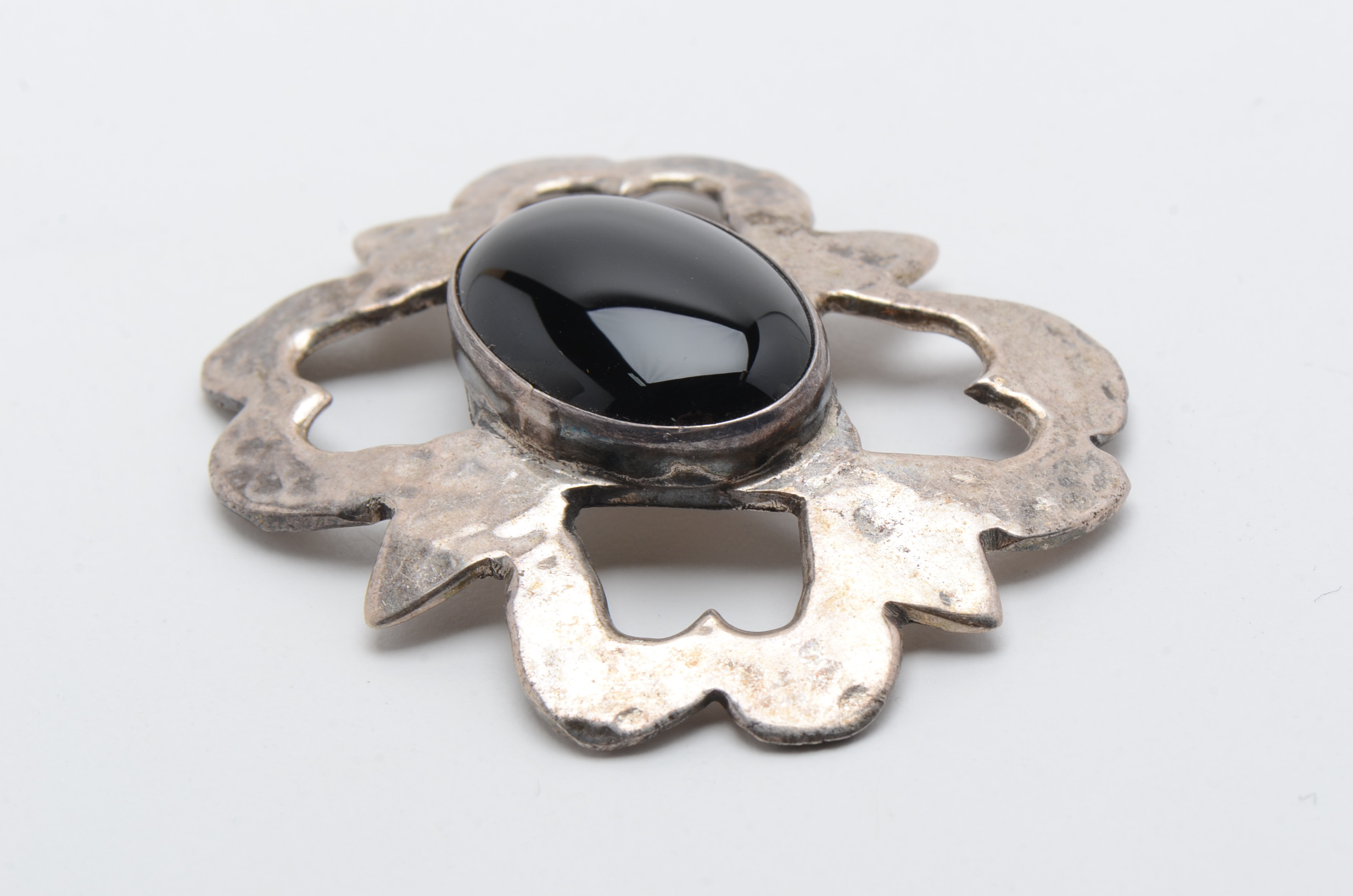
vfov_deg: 10.7
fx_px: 4782
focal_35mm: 128
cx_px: 676
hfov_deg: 16.1
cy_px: 448
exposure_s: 1/125
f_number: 14
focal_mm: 85
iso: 200
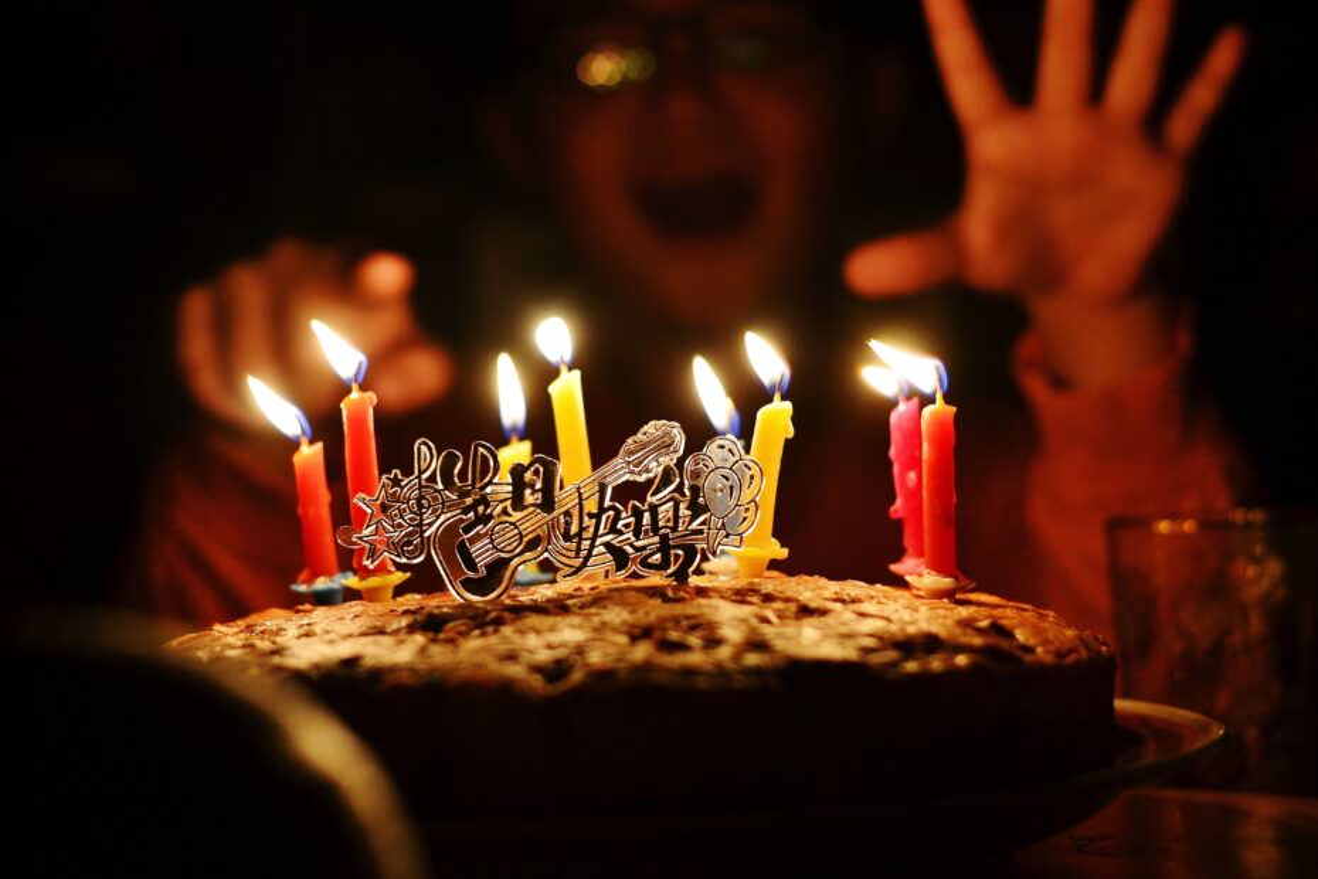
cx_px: 659
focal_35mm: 75
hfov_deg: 27.0
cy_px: 440
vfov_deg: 18.2
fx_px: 2746
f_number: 2.8
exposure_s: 1/60
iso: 400
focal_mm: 50
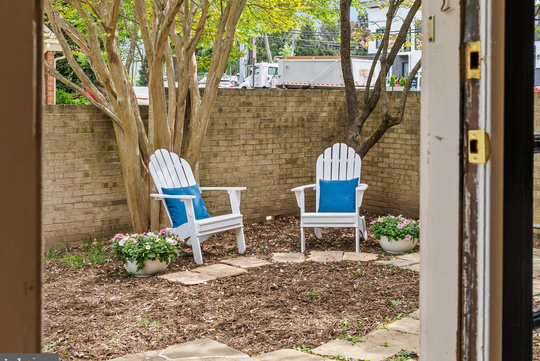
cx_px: 339
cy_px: 140
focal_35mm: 46
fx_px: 685
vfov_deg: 29.4
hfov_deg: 42.7
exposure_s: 1/25
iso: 200
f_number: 8
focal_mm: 34.5
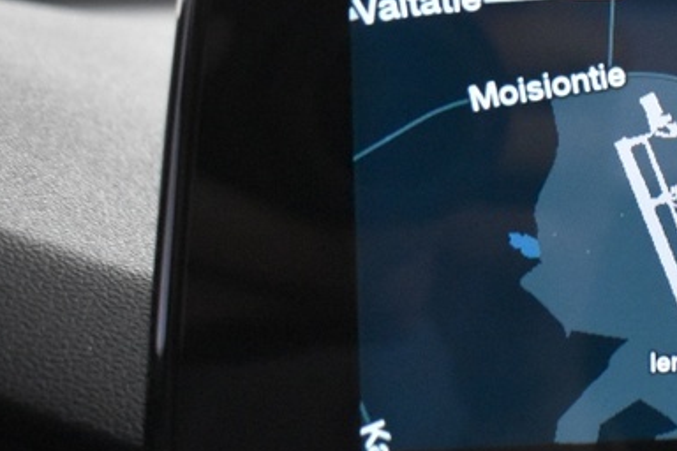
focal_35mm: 114
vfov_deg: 12.0
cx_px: 982
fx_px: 2144
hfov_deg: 16.5
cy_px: 229
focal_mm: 18
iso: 2500
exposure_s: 1/60
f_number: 3.5
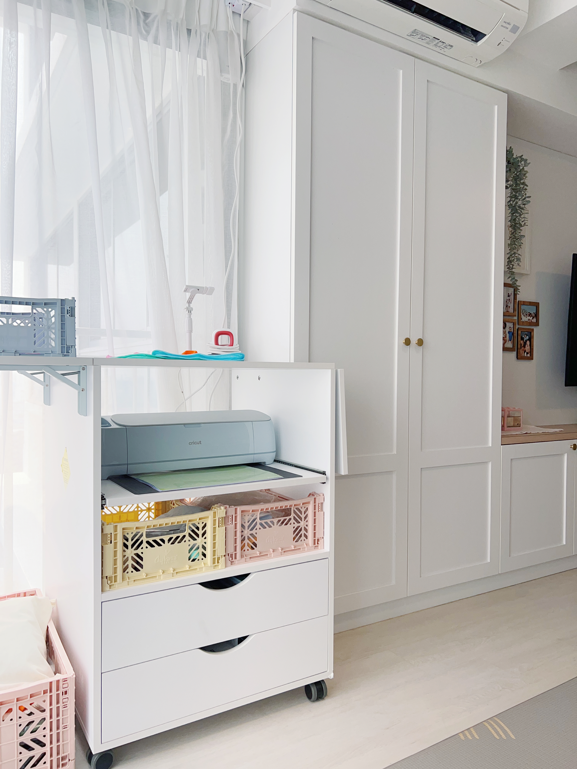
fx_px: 578
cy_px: 384
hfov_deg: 53.1
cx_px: 288
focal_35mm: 26
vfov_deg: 67.3
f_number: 1.5
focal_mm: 5.7
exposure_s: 1/658
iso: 50
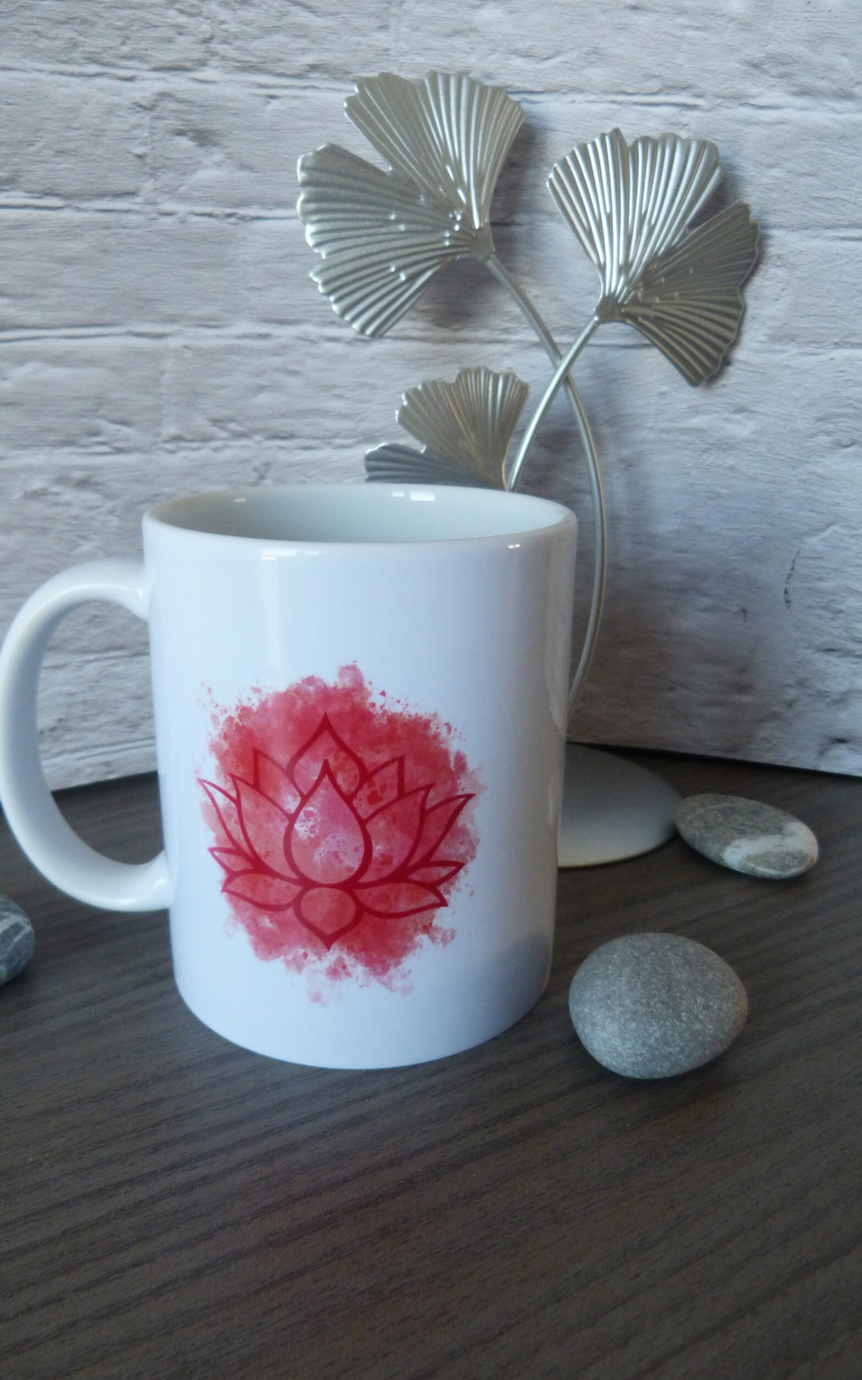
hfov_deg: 46.0
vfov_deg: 68.4
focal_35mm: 27
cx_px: 413
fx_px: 1015
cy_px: 680
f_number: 2.8
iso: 250
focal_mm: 4.5
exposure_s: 1/60
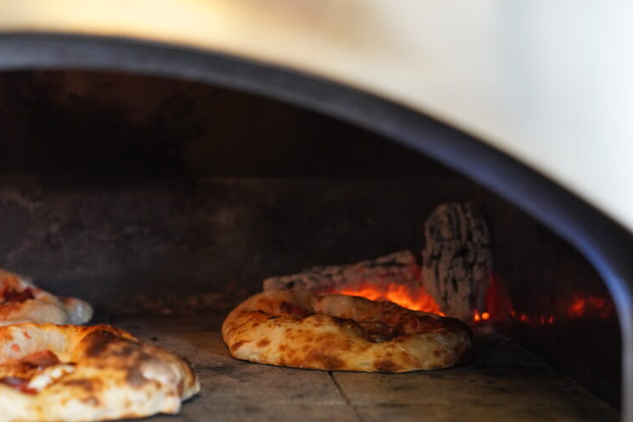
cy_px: 265
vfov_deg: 14.2
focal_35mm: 96
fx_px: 1688
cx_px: 225
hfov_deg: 21.2
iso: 5000
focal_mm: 70
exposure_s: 1/160
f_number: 2.8
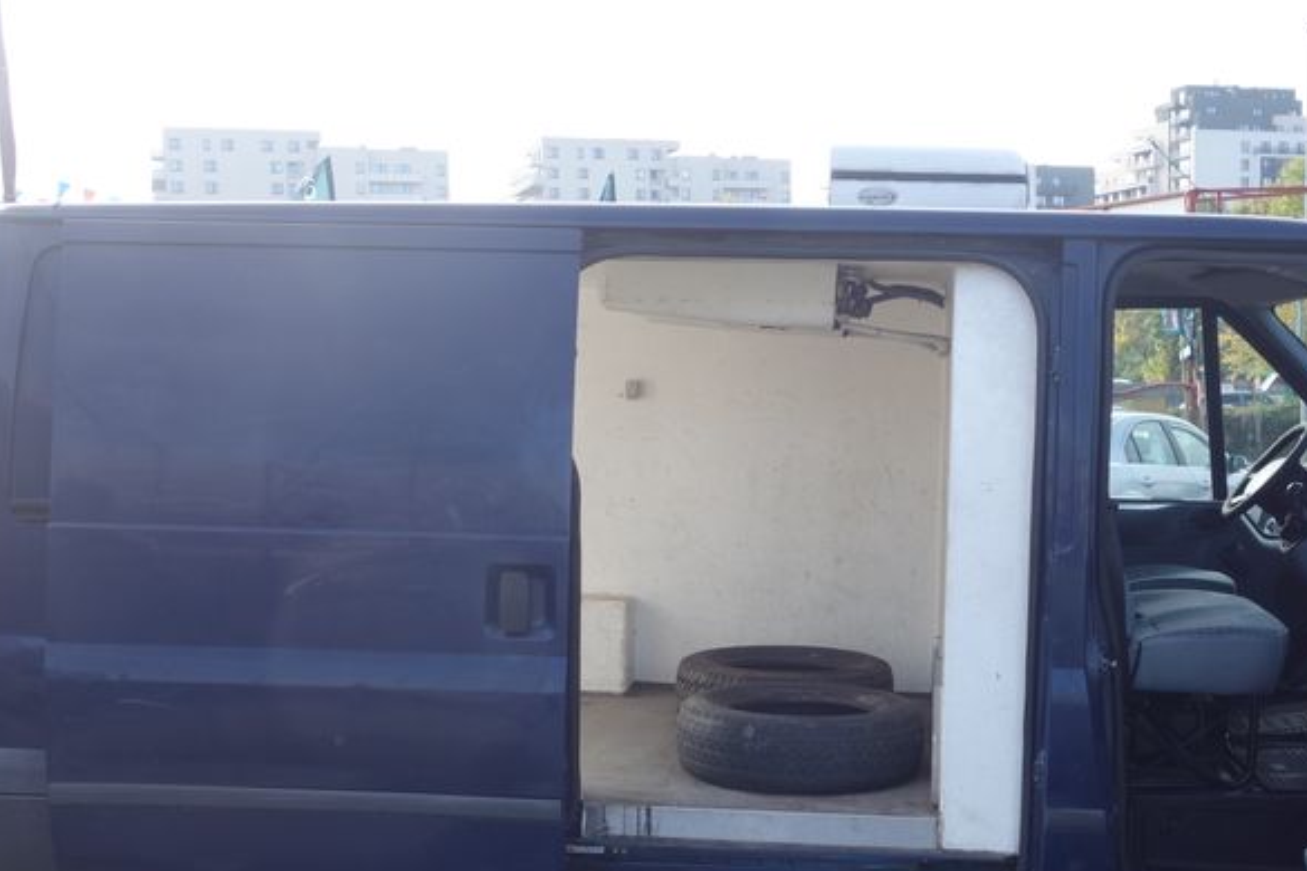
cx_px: 802
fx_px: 1779
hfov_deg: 40.1
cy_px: 597
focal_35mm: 49
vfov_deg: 27.3
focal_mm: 10.4
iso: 125
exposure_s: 1/100
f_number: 5.6
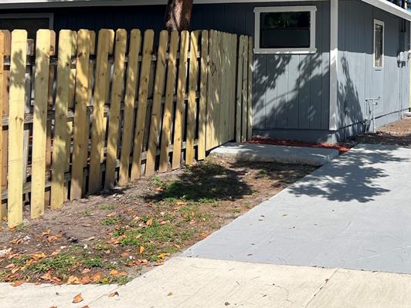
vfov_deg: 28.2
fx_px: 594
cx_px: 382
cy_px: 43
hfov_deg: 35.5
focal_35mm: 50
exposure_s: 1/4274
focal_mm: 5.7
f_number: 1.5
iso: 50
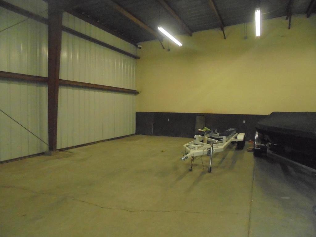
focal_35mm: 26
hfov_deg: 67.3
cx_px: 158
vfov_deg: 53.1
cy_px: 118
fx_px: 237
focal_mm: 4.6
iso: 1000
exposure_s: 1/60
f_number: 3.5
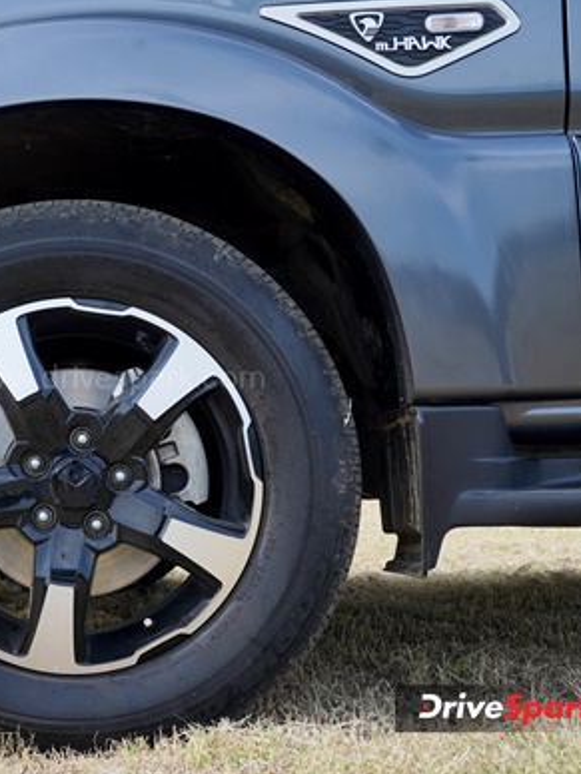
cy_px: 379
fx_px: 1164
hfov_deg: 27.4
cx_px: 108
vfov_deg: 36.8
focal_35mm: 52
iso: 200
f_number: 8
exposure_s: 1/100
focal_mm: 35
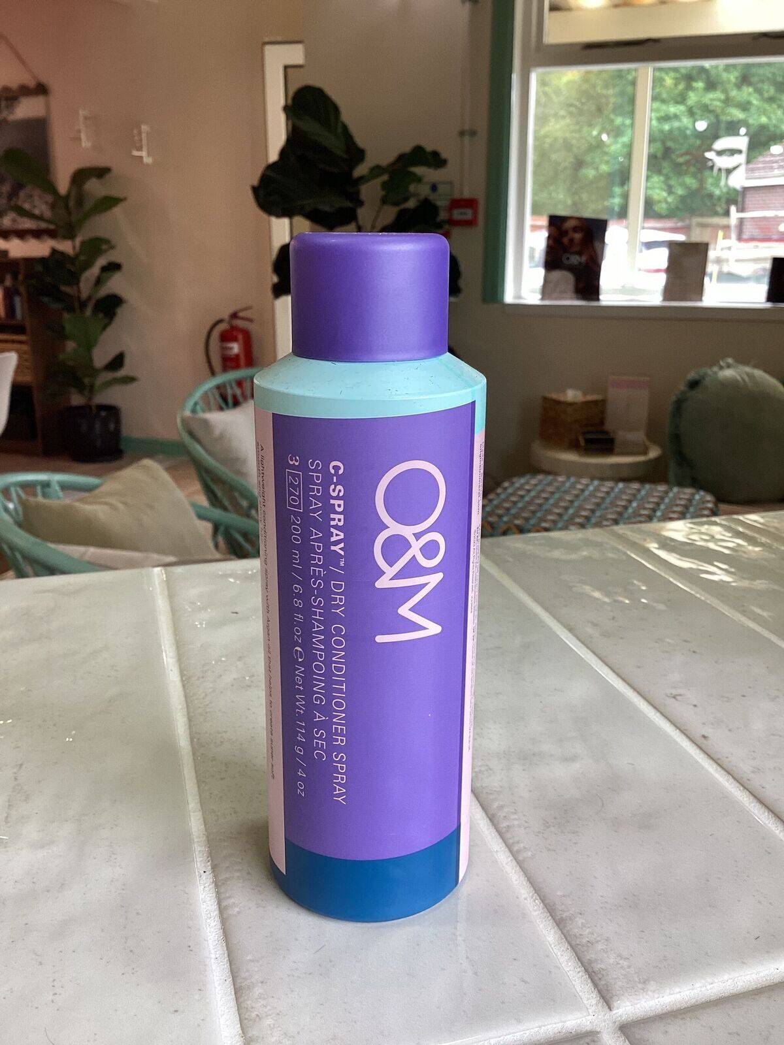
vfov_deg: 58.4
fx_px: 936
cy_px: 522
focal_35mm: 31
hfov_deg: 45.4
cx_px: 392
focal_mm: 3.3
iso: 64
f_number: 2.4
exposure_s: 1/100
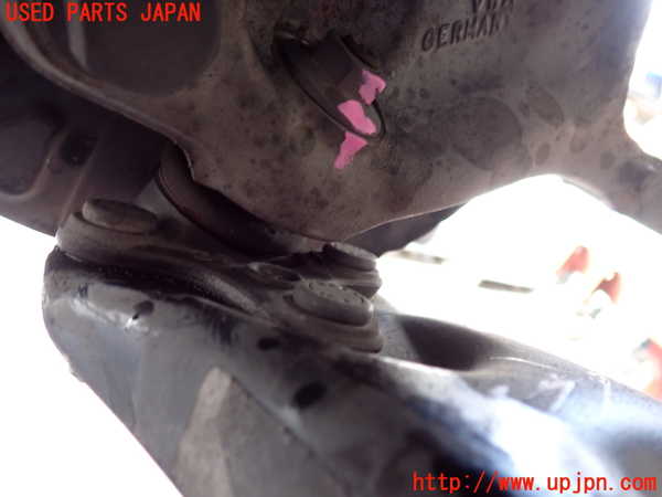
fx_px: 574
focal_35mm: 30
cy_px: 248
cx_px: 331
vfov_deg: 46.8
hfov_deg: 60.0
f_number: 2.3
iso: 320
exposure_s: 1/30
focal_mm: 5.4
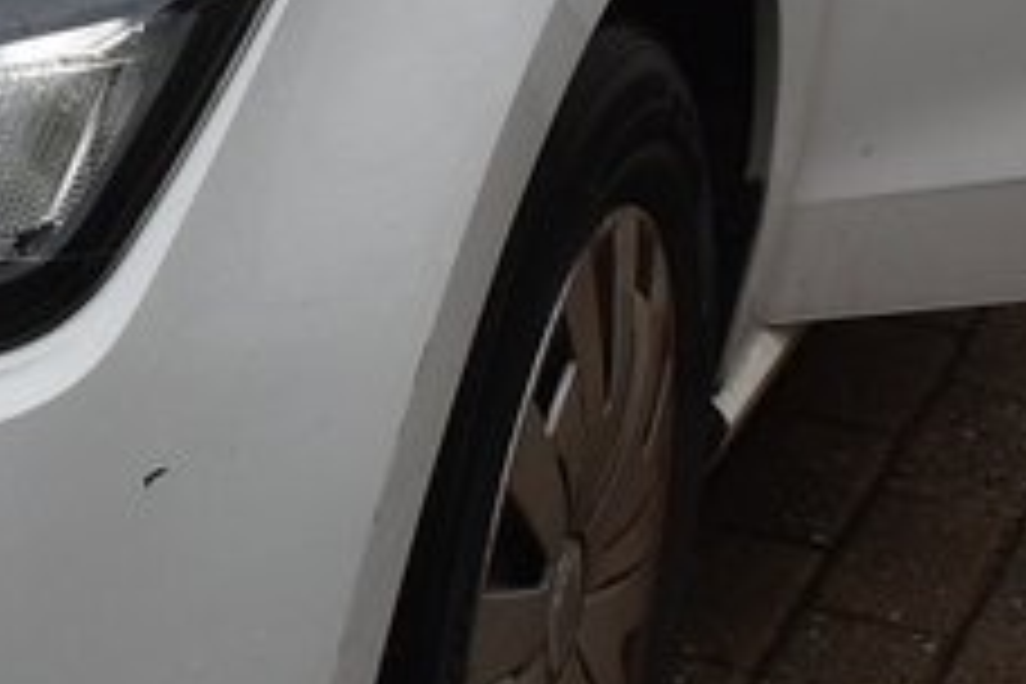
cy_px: -198
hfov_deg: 11.0
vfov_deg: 7.5
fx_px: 5176
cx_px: -346
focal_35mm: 182
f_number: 8
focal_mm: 23
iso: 250
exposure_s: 1/250
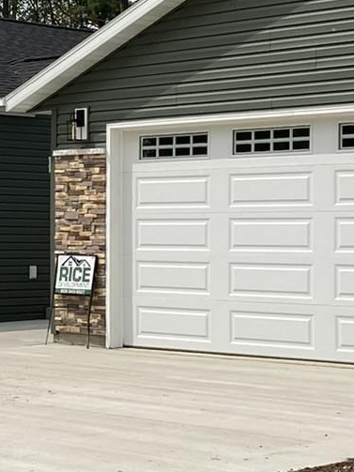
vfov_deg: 17.3
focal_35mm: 114
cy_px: 207
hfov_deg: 12.9
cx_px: 32
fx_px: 1555
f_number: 1.8
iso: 25
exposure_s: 1/2857
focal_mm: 3.99
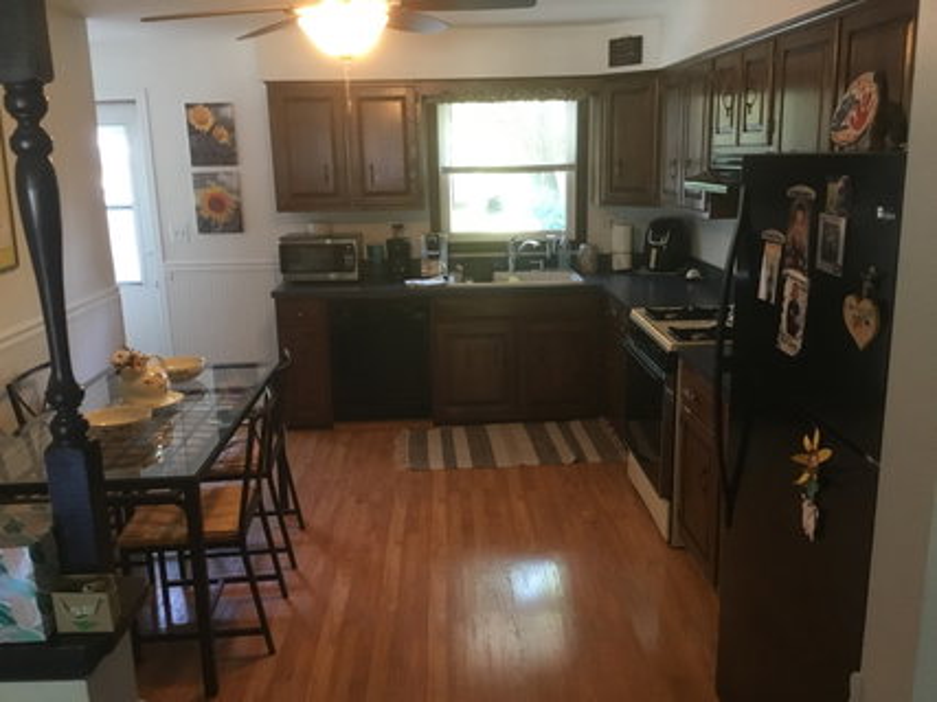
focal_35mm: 31
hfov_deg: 58.4
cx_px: 468
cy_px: 351
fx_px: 839
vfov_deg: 45.4
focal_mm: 3.3
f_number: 2.4
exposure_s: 1/17
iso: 200
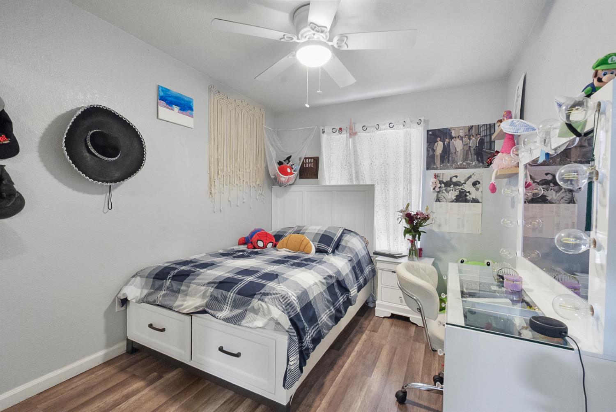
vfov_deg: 73.8
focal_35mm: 16
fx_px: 274
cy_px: 206
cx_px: 308
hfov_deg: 96.7
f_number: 8
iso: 12800
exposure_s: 1/20
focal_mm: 16
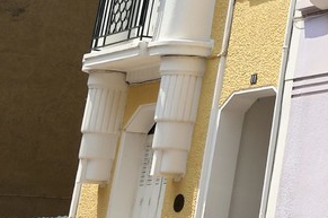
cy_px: -305
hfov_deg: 10.4
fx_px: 1501
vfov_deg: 7.7
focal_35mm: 165
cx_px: 835
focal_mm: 30
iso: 200
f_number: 16
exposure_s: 1/125
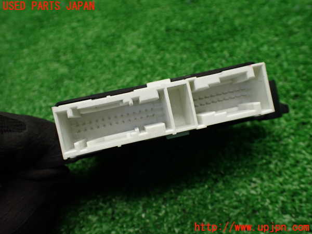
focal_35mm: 30
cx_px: 156
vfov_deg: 46.8
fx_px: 270
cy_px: 117
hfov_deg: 60.0
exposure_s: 1/125
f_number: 2.3
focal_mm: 5.4
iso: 320
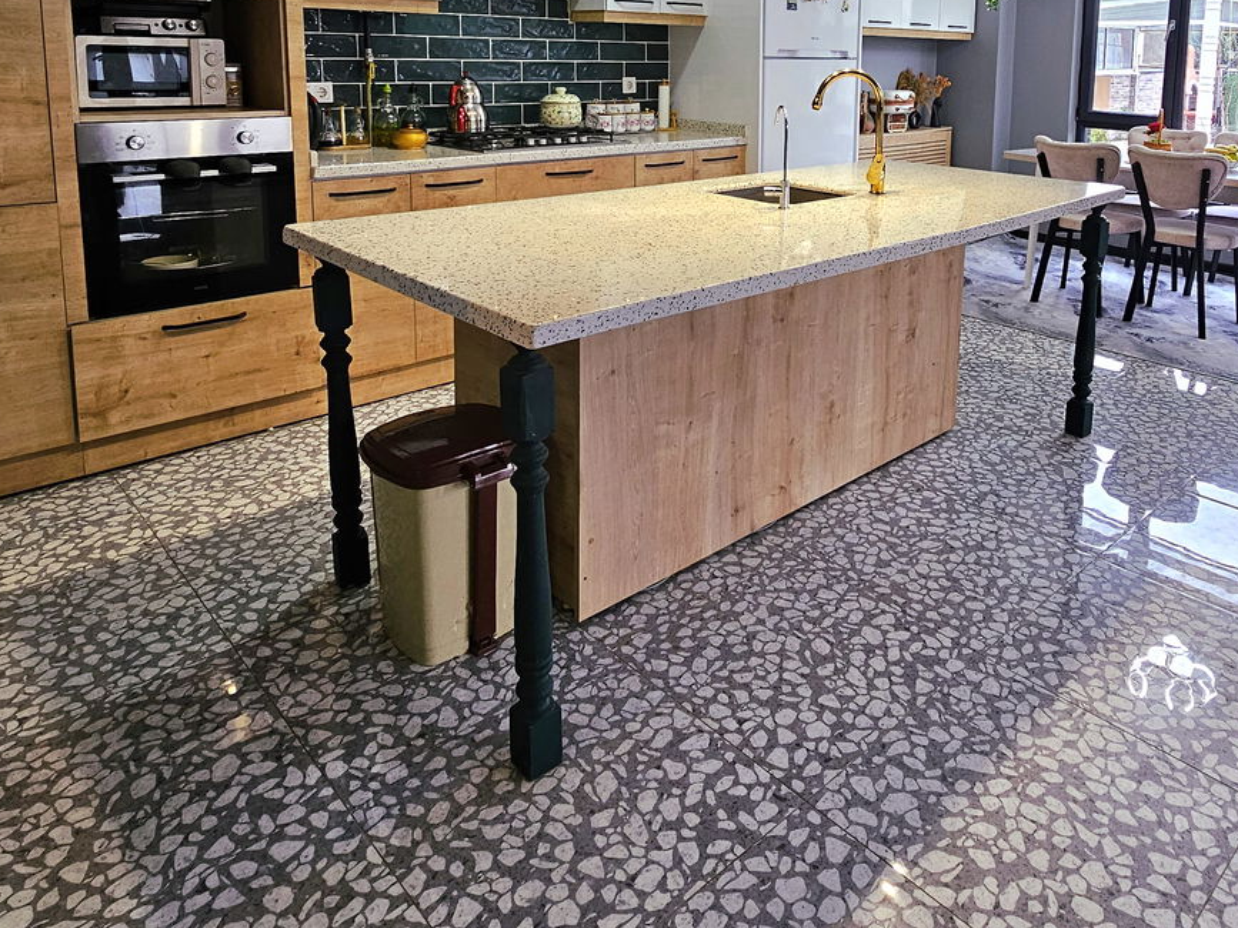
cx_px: 777
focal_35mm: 24
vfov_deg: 53.4
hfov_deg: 70.4
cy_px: 197
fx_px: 858
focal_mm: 2.2
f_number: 2.2
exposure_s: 1/50.3
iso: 125
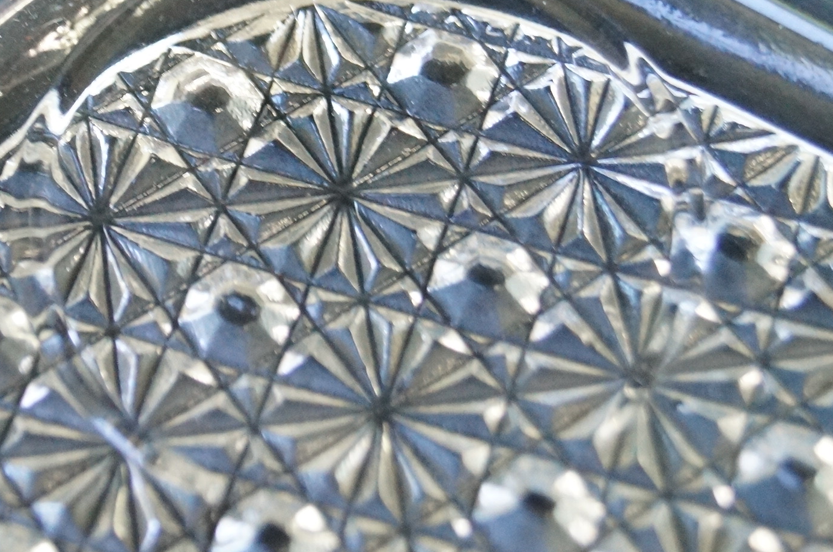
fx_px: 2448
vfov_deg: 12.8
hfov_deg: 19.2
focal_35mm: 106
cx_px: 257
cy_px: 71
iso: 3200
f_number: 5.6
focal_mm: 40
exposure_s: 1/60
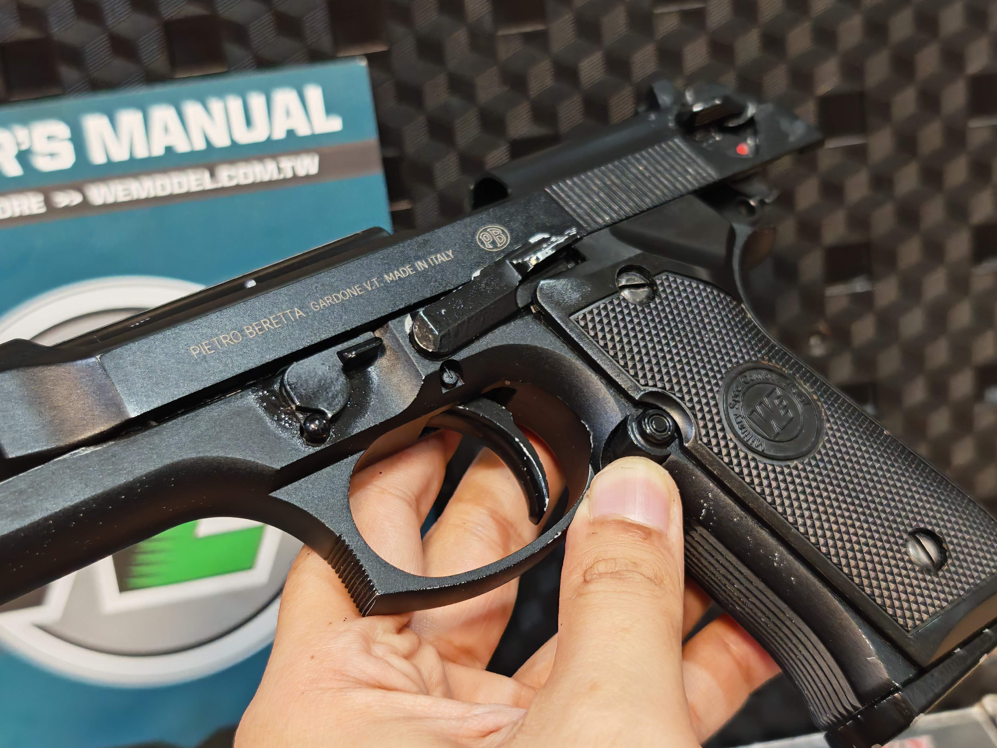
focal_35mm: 49
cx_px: 504
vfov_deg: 29.7
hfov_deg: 38.9
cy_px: 372
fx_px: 1411
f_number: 1.4
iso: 200
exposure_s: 1/50
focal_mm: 6.83
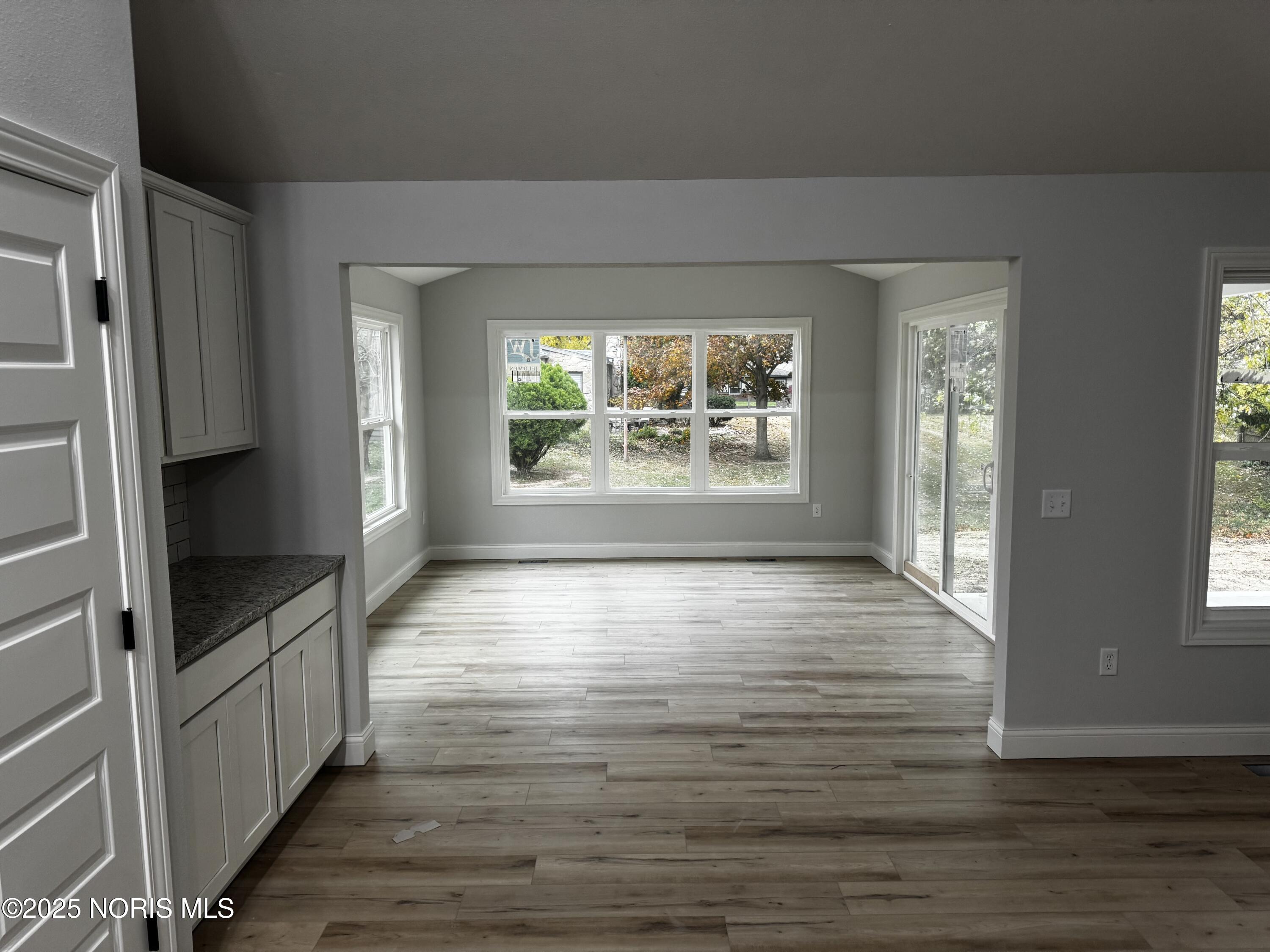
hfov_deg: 71.6
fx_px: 881
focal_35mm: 24
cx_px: 635
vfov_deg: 56.8
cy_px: 476
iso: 160
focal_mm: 6.76
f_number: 1.78
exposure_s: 1/120
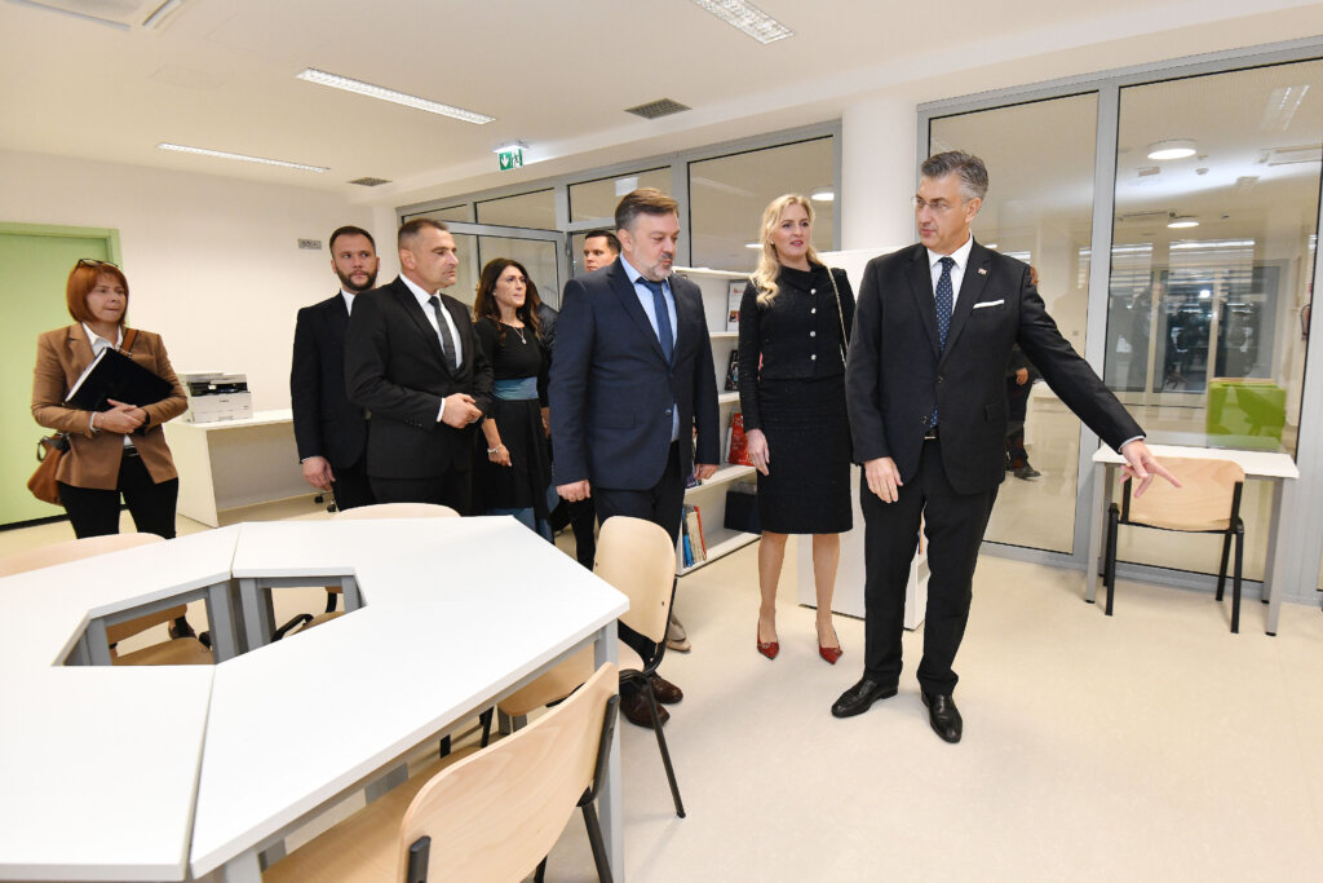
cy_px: 442
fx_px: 588
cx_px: 662
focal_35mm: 16
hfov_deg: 96.7
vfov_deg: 73.8
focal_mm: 16
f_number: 5
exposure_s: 1/200
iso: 1600
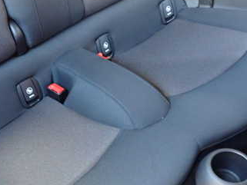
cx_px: 96
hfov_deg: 34.2
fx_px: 400
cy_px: 143
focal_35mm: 56
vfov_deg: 25.7
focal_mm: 5.4
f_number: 2.3
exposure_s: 1/30
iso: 800
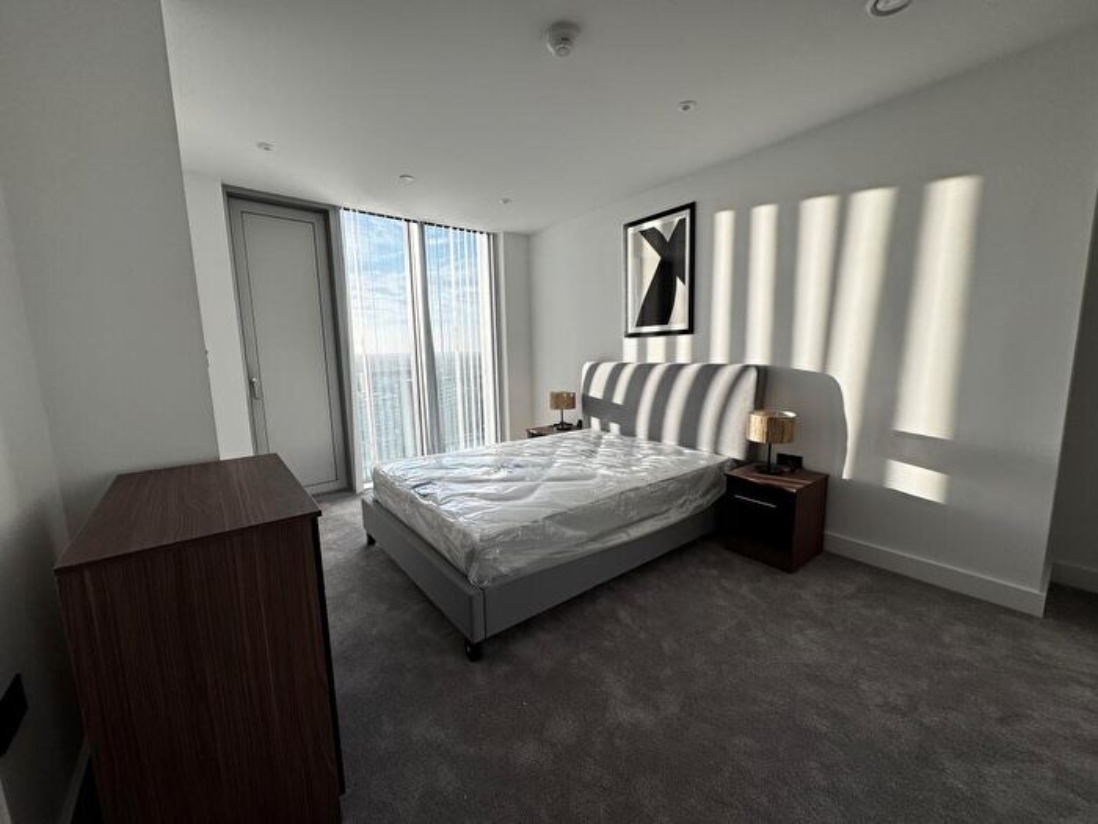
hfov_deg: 102.1
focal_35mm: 14
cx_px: 549
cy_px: 412
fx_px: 444
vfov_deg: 85.7
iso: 40
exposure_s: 1/375
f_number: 2.2
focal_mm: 2.22
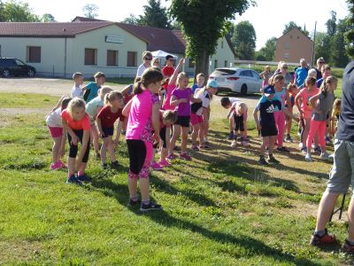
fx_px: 532
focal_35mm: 52
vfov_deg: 28.0
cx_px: 177
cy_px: 133
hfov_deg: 36.8
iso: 80
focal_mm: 9.4
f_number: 4.3
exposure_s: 1/400
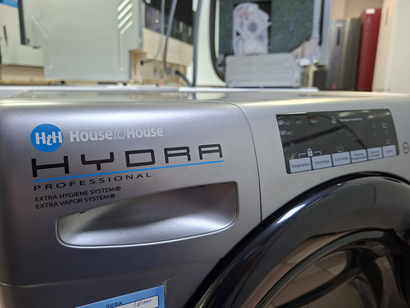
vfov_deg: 58.9
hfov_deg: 73.9
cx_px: 205
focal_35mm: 23
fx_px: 272
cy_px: 154
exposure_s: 1/50
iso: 320
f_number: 1.8
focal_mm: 5.54
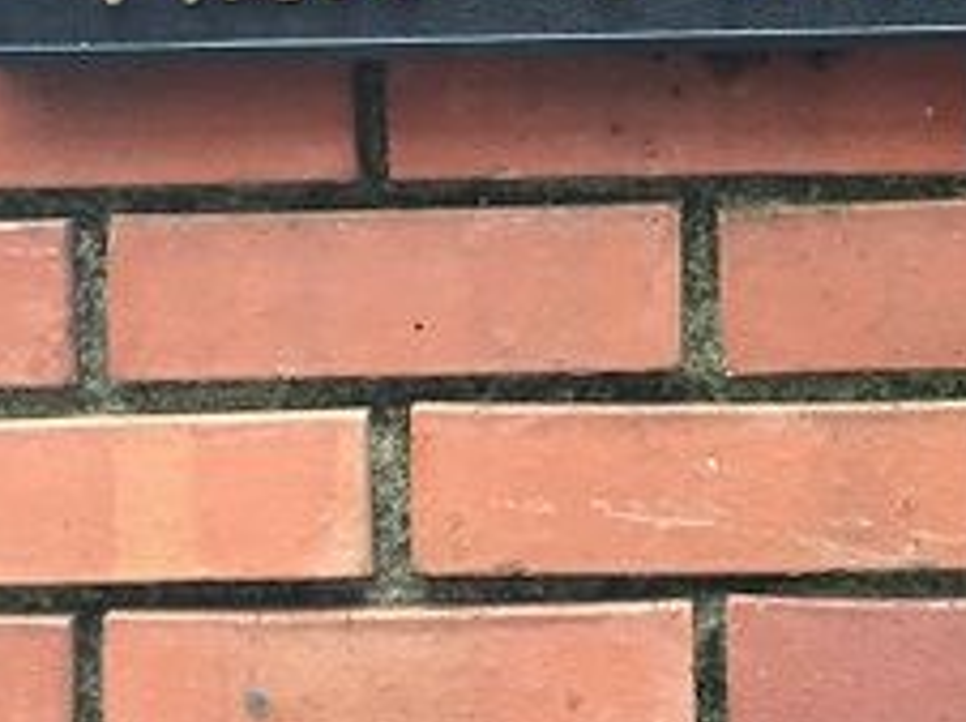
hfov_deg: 25.0
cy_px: -60
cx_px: 765
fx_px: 2146
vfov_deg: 18.4
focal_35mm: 77
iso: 40
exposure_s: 1/30
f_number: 2.2
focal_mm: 4.15
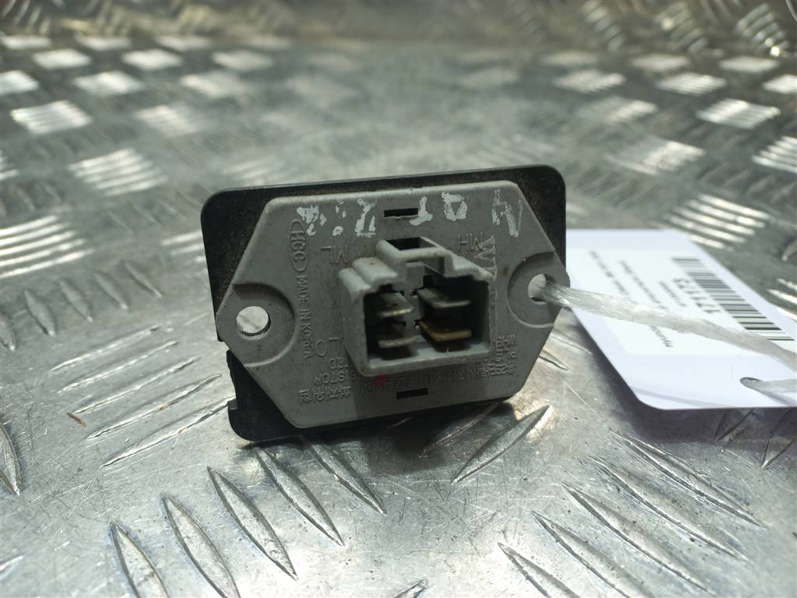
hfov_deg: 69.4
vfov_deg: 54.9
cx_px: 398
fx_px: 576
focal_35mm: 25
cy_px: 299
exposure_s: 1/50
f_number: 1.8
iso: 25
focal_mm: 4.6
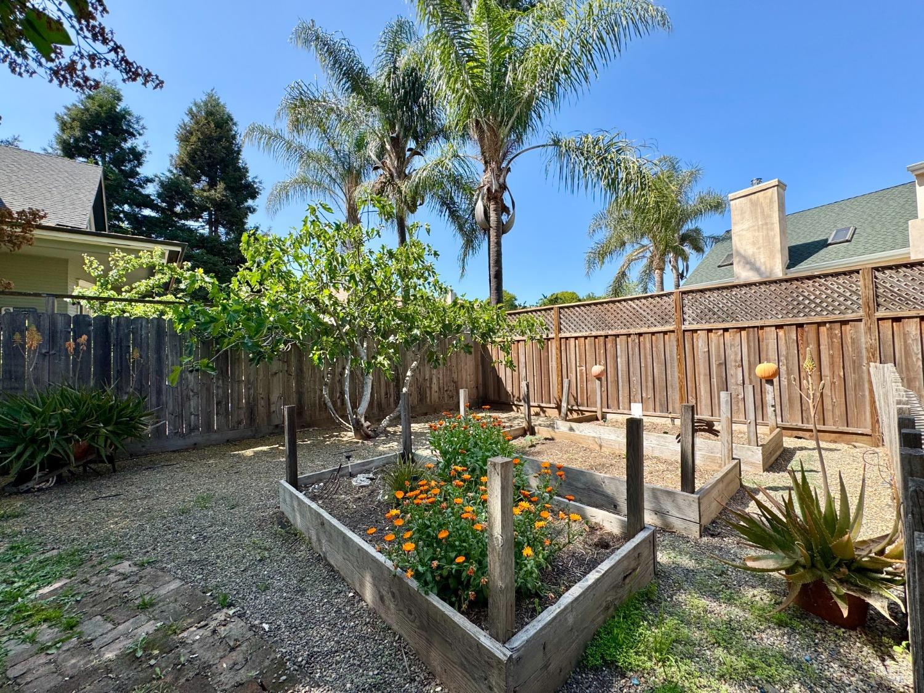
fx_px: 374
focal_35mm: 14
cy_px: 346
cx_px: 462
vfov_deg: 85.7
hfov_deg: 102.1
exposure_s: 1/779
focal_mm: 2.22
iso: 50
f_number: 2.2
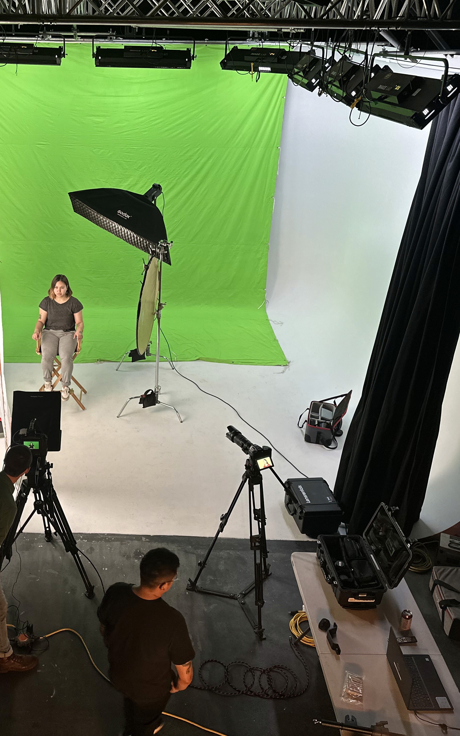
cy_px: 368
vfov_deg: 56.7
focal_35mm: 34
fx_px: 682
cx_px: 127
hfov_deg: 36.6
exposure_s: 1/60
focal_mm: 6.86
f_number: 1.78
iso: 200
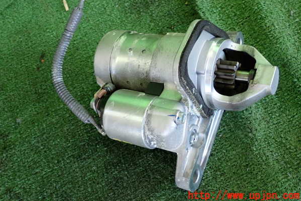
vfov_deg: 29.2
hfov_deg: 42.7
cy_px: 88
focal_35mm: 46
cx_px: 151
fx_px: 385
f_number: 2.9
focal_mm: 7.84
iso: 640
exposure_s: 1/125
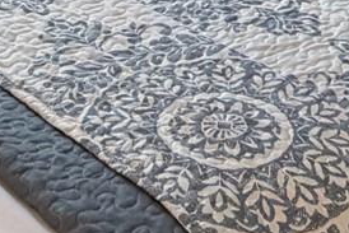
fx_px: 824
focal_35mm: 85
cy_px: -199
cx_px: 218
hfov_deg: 23.8
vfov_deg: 14.1
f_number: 2.2
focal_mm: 2.22
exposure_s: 1/60
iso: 250
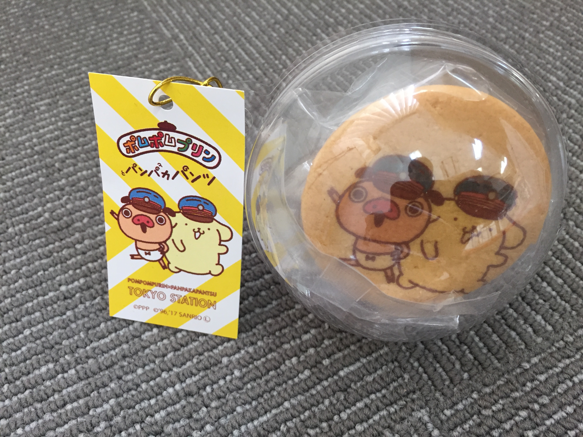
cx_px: 292
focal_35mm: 29
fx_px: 488
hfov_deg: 61.7
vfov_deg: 48.2
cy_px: 218
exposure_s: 1/33
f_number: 2.2
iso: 64
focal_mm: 4.15
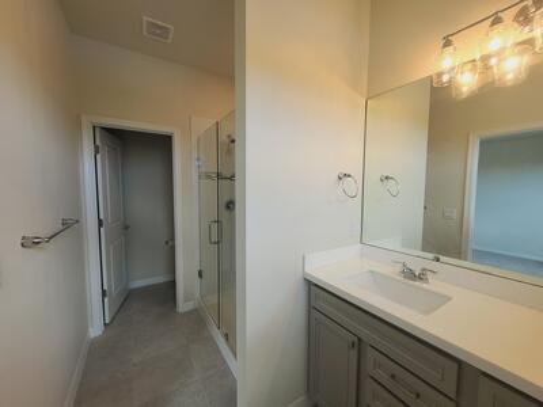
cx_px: 272
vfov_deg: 89.9
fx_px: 204
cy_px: 204
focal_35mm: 13
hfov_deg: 106.2
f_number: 2.2
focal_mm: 1.74
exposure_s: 1/120
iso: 50
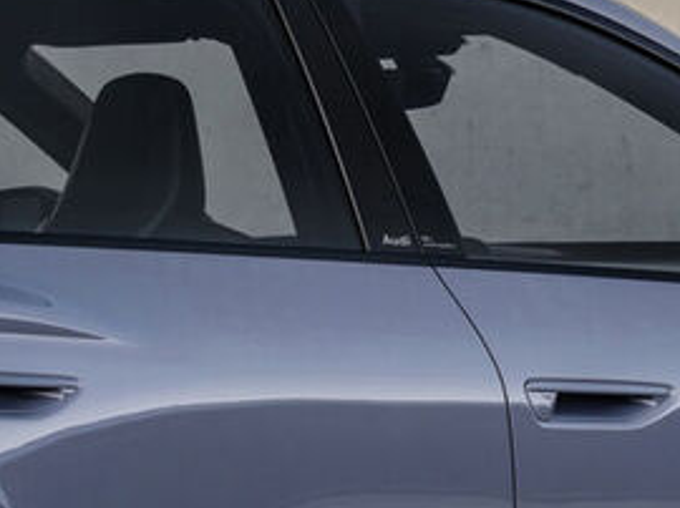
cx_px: 98
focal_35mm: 470
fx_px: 9225
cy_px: -75
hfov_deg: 4.2
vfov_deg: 3.2
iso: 100
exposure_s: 1/8
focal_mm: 83.1
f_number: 11
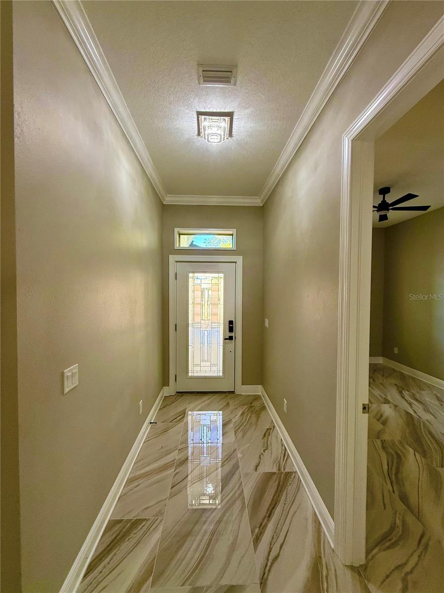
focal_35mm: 14
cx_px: 222
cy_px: 296
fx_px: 239
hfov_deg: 85.7
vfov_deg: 102.1
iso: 200
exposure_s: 1/99
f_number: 2.2
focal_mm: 2.22
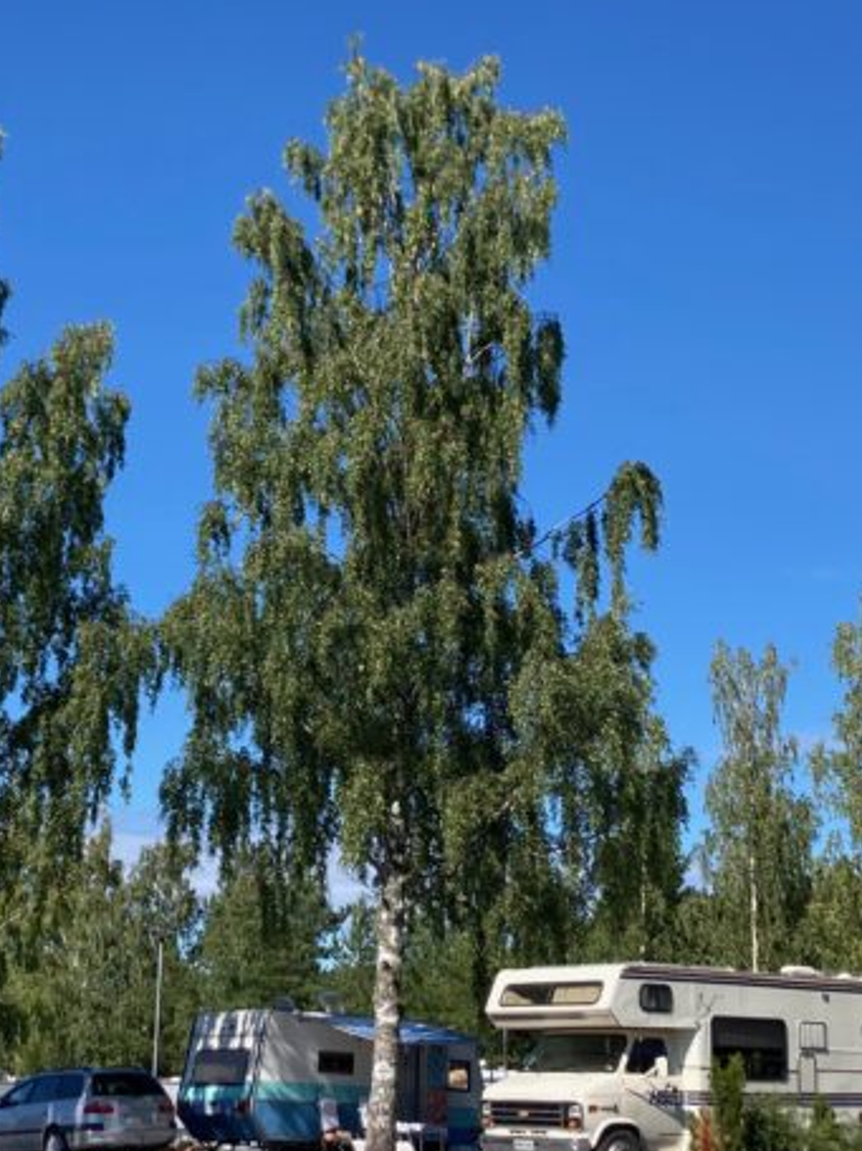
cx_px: 387
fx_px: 2093
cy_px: 541
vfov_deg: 30.7
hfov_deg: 23.3
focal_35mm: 63
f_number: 1.8
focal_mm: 3.99
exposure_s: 1/1736
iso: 20
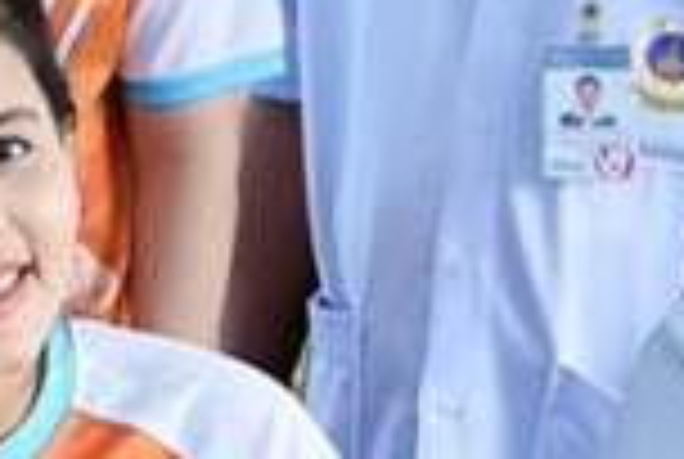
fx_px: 3598
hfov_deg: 9.8
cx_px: -846
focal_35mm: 189
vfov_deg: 7.2
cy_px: -153
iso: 280
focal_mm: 24
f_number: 2.8
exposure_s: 1/160
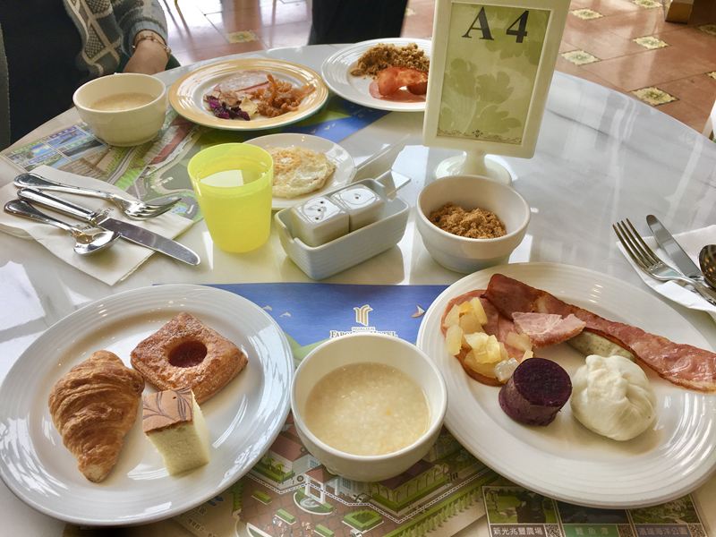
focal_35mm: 29
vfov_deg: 48.2
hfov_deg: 61.7
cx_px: 358
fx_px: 600
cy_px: 268
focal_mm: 4.15
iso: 32
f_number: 2.2
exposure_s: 1/120
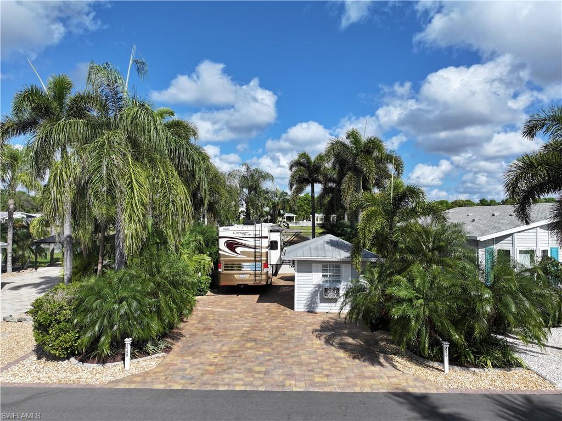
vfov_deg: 56.8
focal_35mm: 24
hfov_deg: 71.6
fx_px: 389
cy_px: 210
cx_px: 281
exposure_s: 1/2000
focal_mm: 12.29
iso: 100
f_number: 2.8
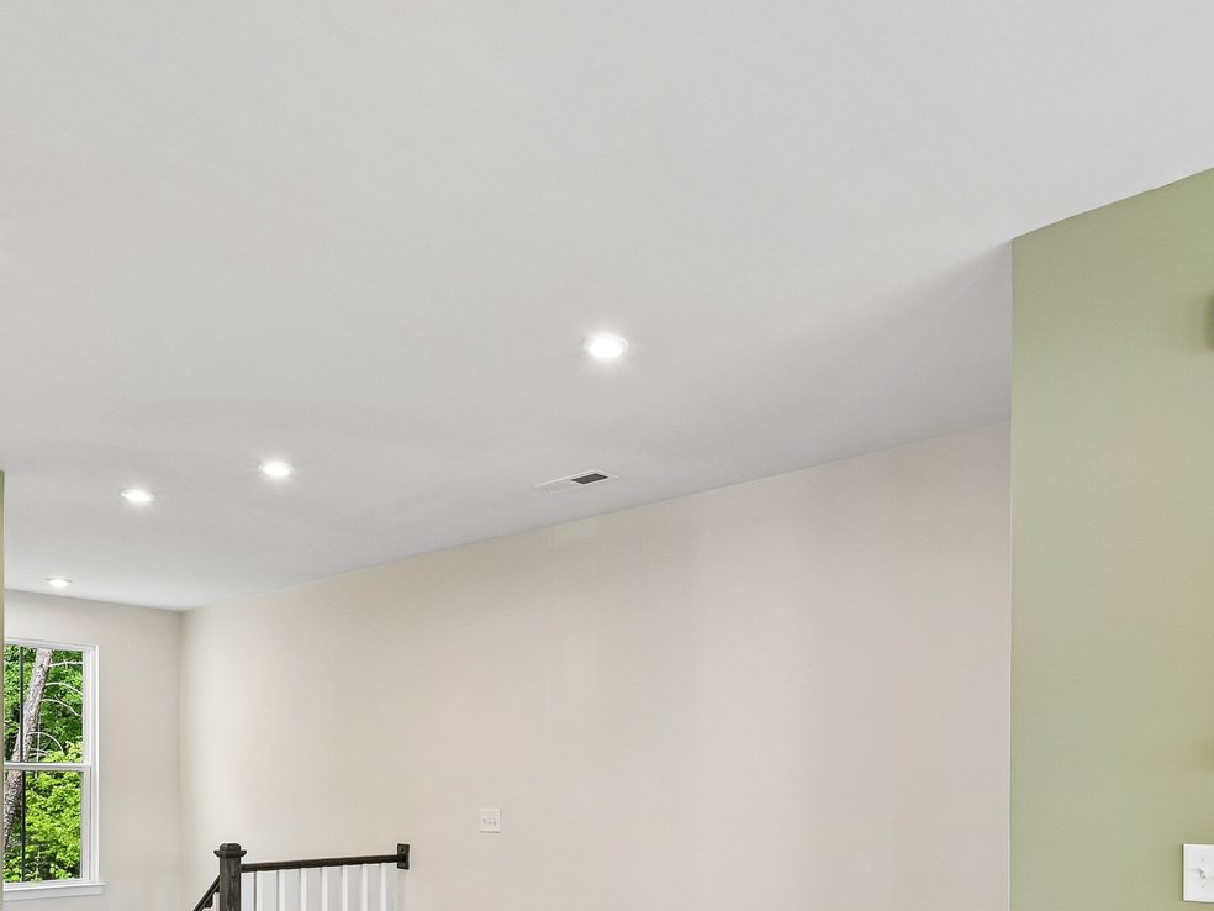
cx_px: 730
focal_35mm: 28
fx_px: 982
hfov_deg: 62.9
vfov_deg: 45.9
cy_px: 784
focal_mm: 14
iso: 160
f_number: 8
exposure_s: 1/15
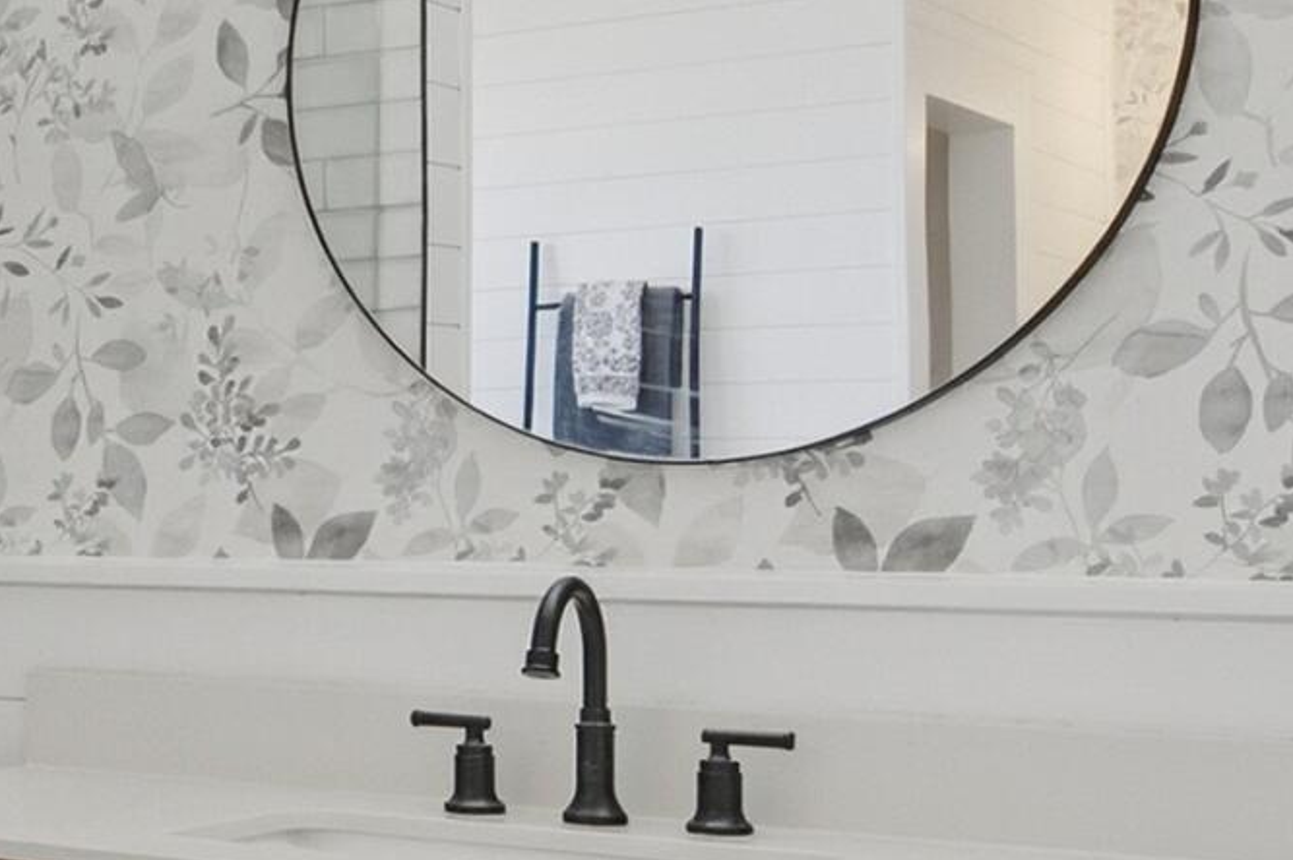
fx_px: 2585
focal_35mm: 72
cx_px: -481
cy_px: 507
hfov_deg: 23.9
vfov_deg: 18.9
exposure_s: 1/500
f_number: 8
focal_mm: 16
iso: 800
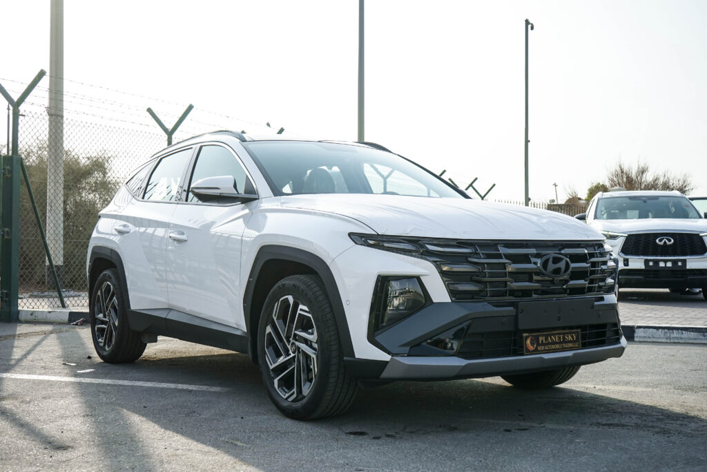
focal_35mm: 40
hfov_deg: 48.5
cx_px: 354
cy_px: 236
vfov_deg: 33.4
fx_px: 786
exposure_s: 1/640
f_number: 8
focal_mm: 40
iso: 400
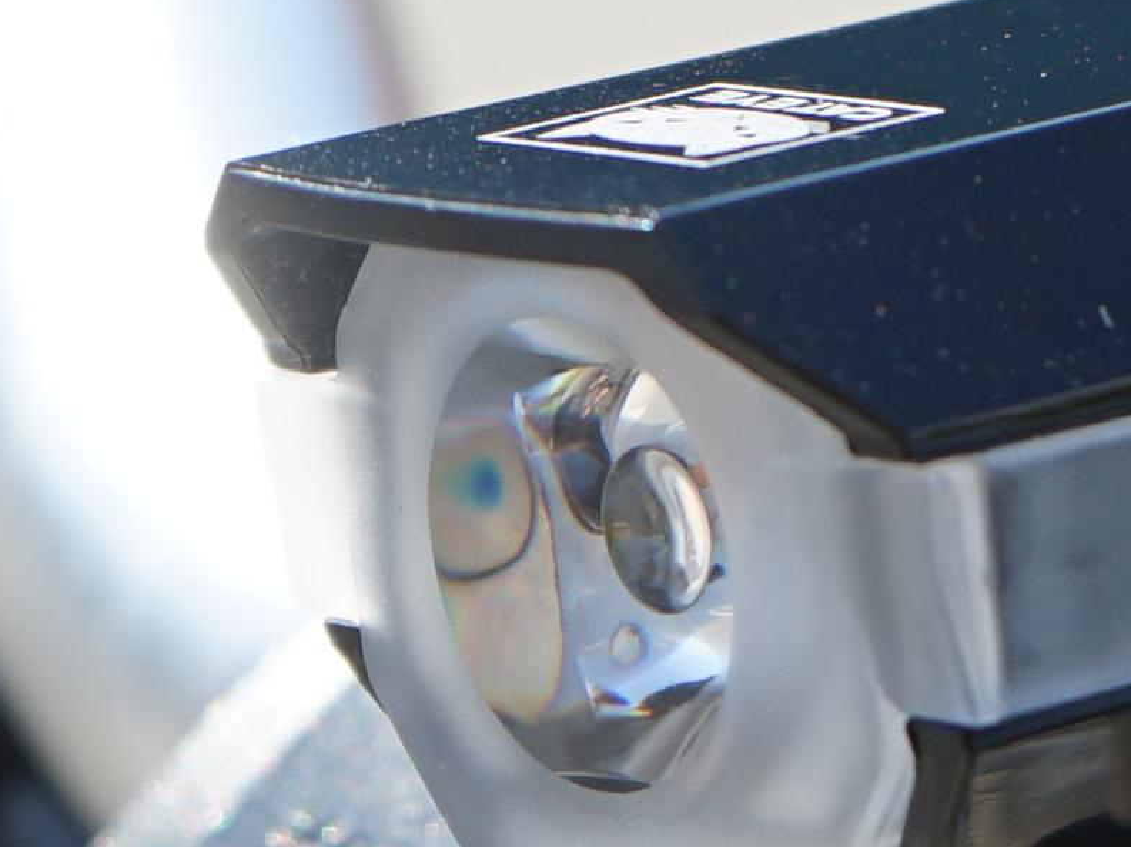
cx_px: 2057
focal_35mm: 444
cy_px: 84
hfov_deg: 4.4
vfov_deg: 3.3
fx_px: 14500
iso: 100
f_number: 6.3
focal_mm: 61
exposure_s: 1/200
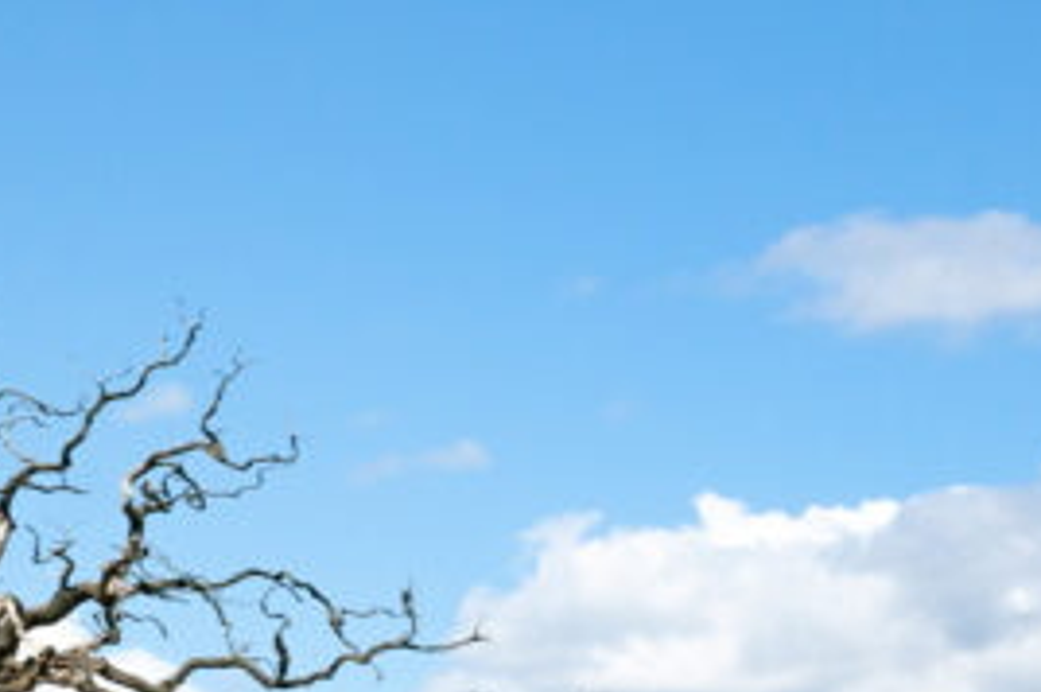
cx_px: -711
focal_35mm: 134
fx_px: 3870
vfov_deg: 10.2
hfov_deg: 13.9
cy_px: 484
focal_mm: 35
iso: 200
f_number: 11
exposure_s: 1/320
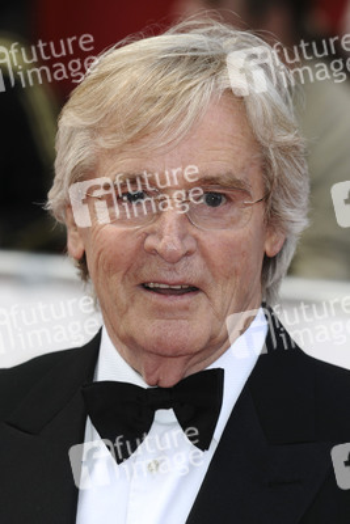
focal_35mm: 262
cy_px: 262
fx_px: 3825
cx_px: 175
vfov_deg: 7.8
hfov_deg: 5.2
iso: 200
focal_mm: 175
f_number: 5
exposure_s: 1/200
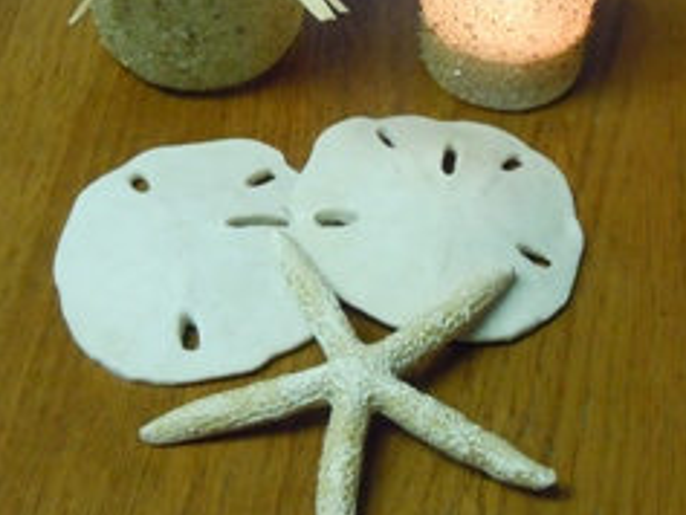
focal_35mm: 71
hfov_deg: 27.4
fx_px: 1408
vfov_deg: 20.6
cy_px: 133
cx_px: 391
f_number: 3.7
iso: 800
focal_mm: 7.1
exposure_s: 1/50
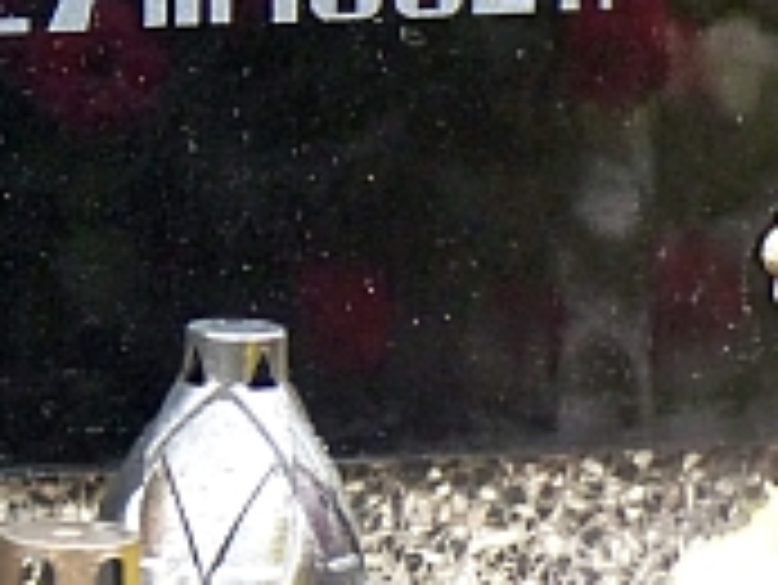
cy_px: -364
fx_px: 18083
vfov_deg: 1.8
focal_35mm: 804
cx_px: -166
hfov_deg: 2.5
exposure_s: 1/25
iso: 400
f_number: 2.8
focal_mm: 39.1
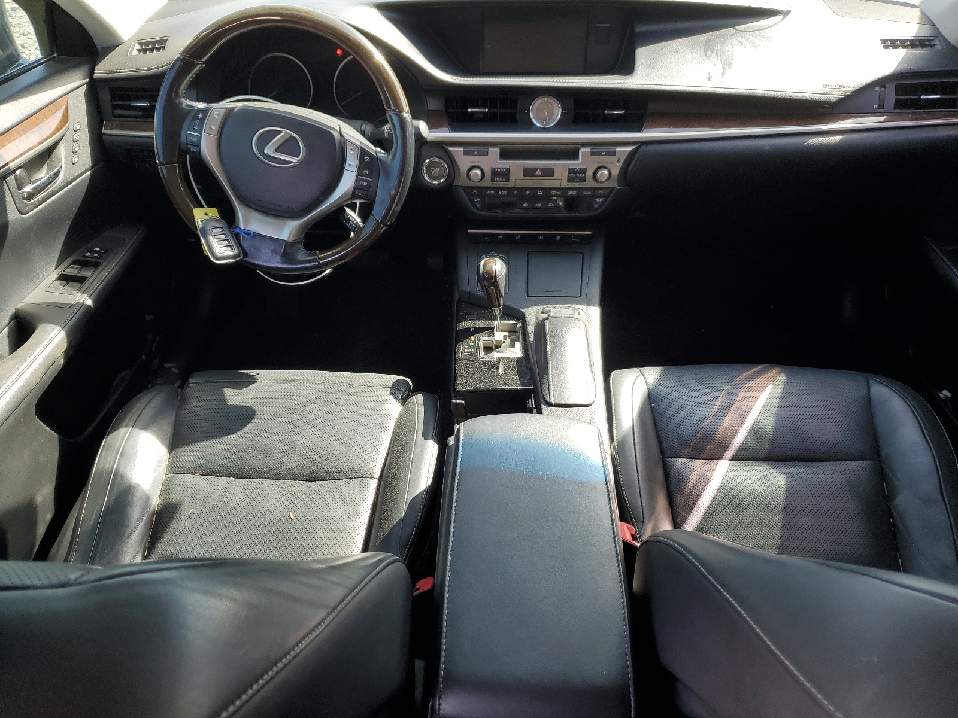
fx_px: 720
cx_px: 479
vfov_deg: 53.1
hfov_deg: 67.3
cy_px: 359
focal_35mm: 26
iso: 50
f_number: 1.5
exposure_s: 1/132
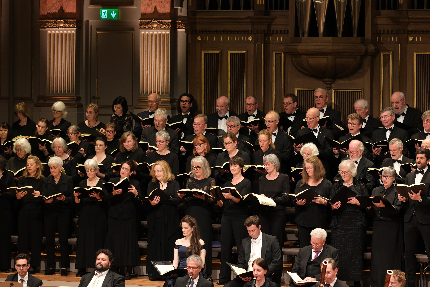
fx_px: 2126
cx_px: 257
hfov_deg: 11.5
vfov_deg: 7.7
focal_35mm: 178
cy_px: 141
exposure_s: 1/125
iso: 640
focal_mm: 90
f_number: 2
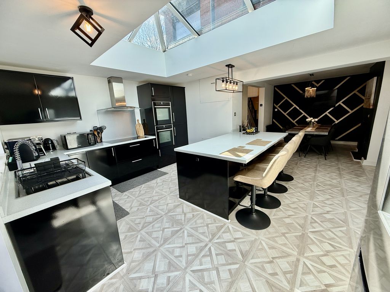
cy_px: 146
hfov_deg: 102.1
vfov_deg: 85.7
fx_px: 158
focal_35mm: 14
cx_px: 195
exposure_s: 1/165
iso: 50
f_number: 2.2
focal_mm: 2.22
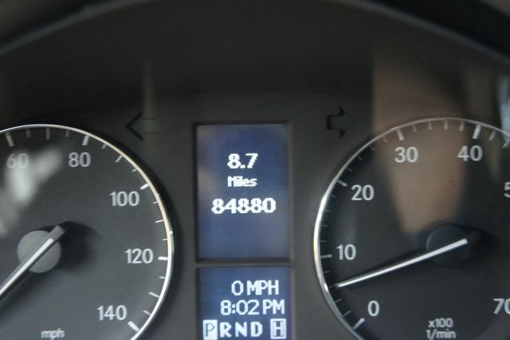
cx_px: 255
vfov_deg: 36.8
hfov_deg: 53.2
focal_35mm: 36
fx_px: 510
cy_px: 170
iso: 1600
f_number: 4
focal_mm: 24
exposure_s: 1/10
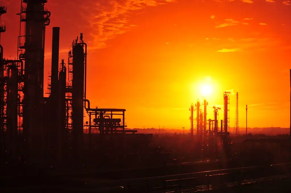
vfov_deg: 17.0
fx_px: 646
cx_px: 146
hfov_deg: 25.4
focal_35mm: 80
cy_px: 96
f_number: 11
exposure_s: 1/1000
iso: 200
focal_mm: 80
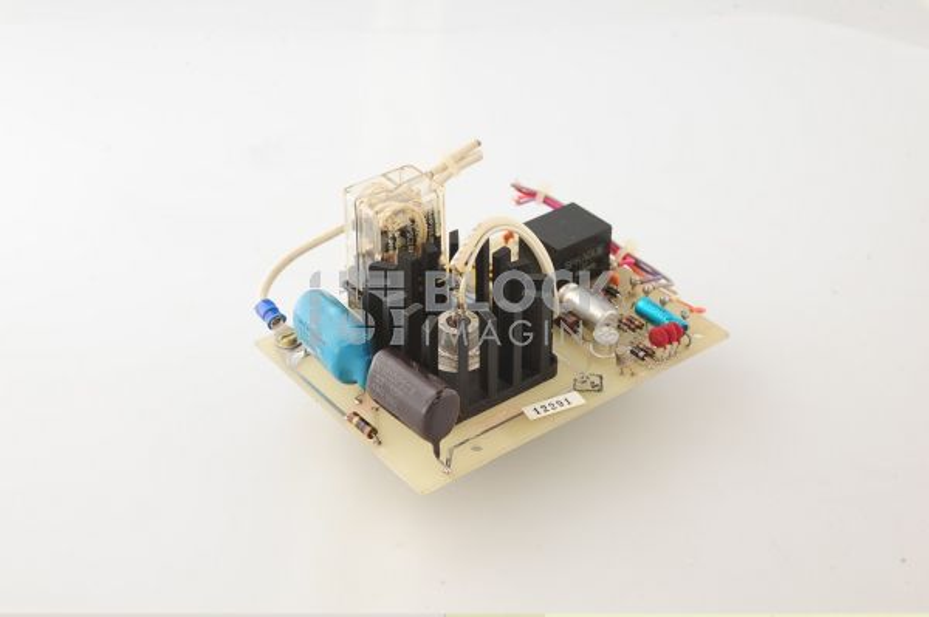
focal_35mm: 50
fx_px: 1289
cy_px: 308
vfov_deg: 26.9
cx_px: 464
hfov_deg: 39.6
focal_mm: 50
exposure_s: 1/125
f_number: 13
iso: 1600
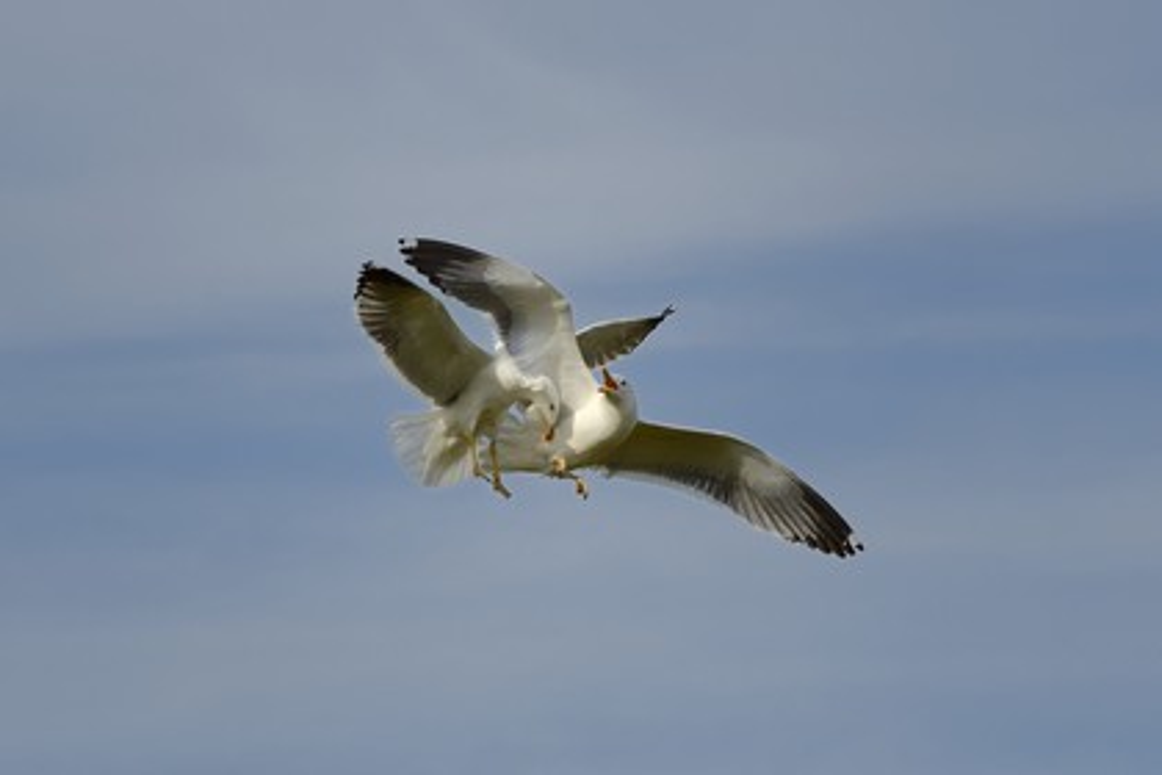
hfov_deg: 10.3
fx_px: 6455
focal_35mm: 200
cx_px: 581
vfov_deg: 6.9
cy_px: 388
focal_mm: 200
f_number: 11
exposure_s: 1/1000
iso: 400
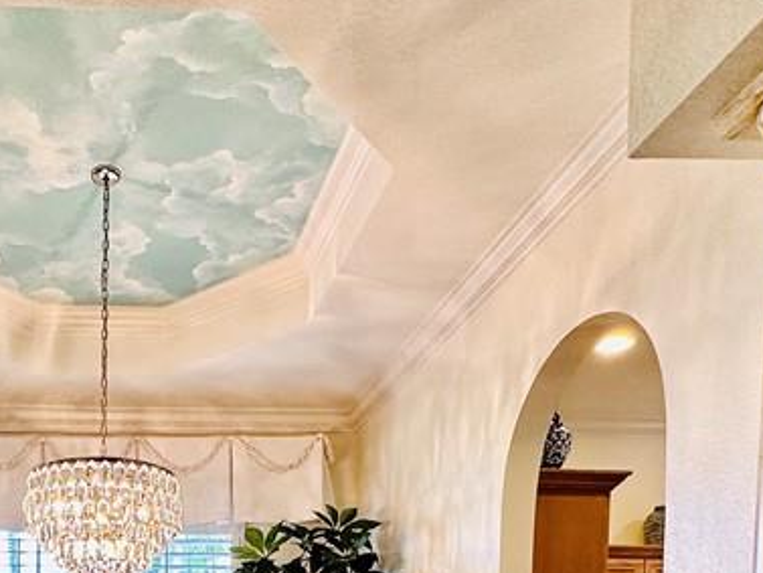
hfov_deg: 45.4
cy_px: 731
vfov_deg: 30.4
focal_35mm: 38
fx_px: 838
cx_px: 109
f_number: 2.2
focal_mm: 2.22
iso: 320
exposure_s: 1/120
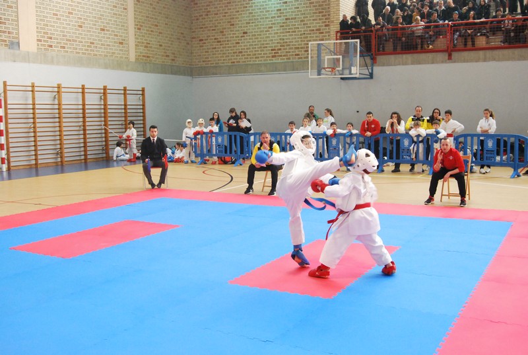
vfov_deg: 34.4
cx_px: 264
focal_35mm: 39
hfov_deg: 49.5
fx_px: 573
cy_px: 178
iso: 1600
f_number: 6.3
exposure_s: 1/125
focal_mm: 26
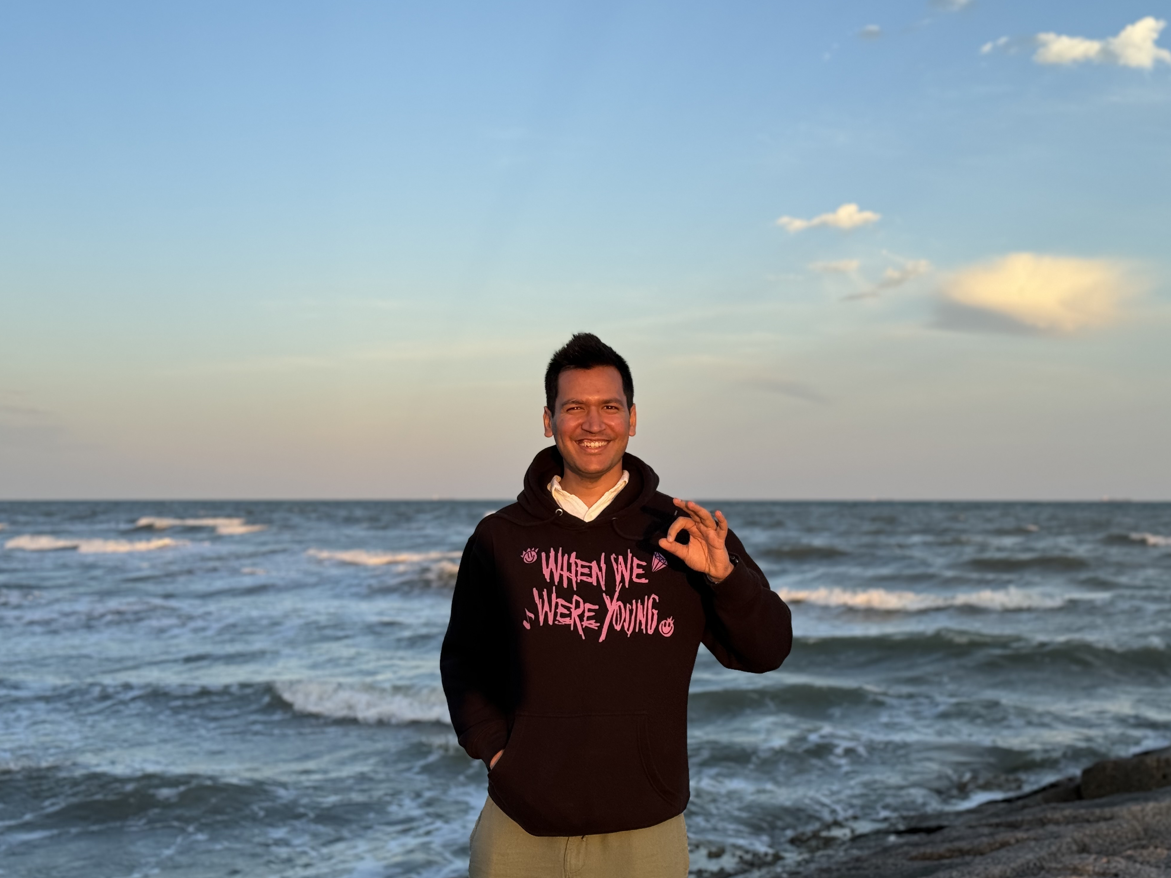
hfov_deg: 38.9
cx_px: 582
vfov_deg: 29.7
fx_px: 1657
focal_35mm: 49
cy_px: 437
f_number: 1.78
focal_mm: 6.76
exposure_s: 1/980
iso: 64
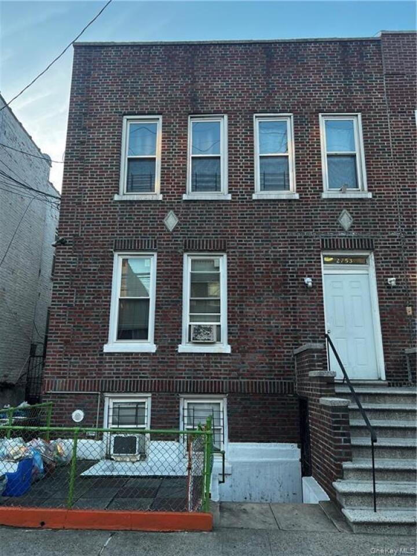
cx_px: 208
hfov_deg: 53.1
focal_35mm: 26
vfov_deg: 67.3
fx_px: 418
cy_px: 278
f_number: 1.5
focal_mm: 5.7
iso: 50
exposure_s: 1/164
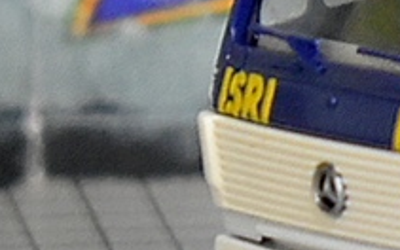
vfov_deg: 3.7
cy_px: 17
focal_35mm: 358
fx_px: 3906
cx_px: 849
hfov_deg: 5.7
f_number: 5.6
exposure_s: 1/60
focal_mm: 55
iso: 2000
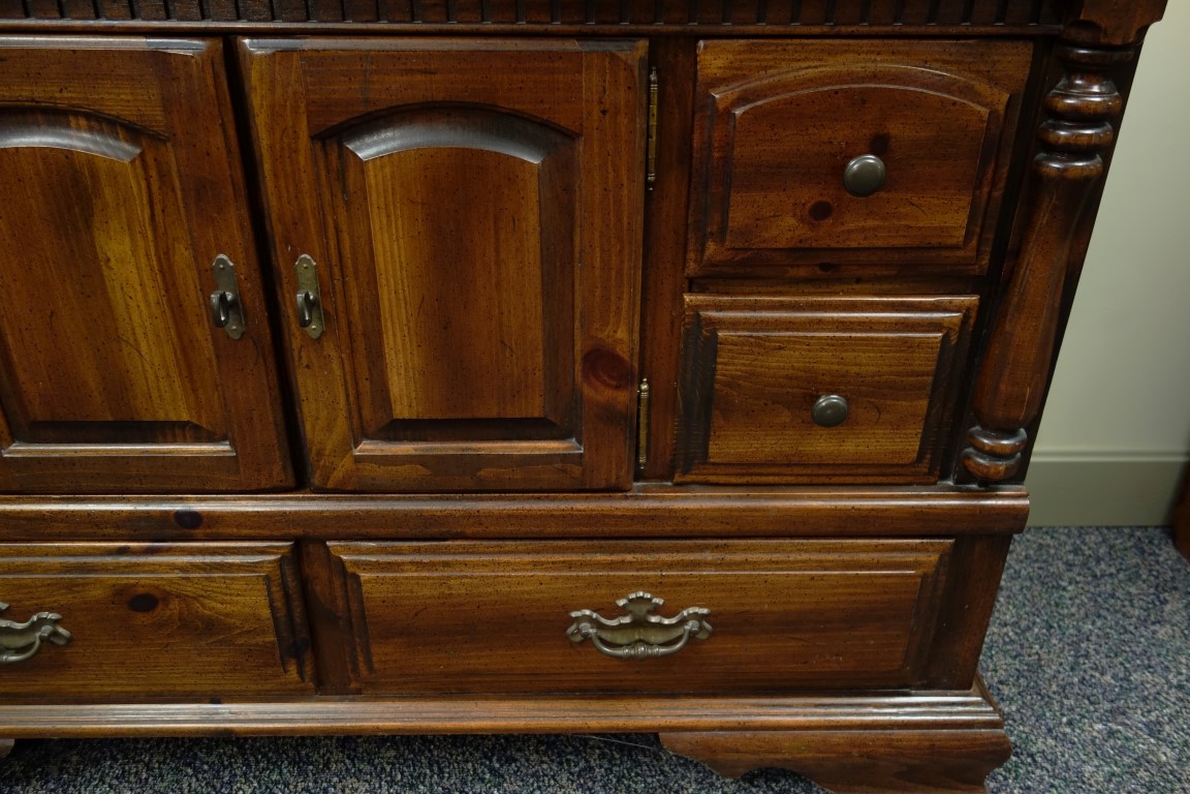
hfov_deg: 65.5
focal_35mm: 28
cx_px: 595
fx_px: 925
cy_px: 397
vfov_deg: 46.4
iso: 500
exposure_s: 1/30
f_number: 1.8
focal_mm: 10.4
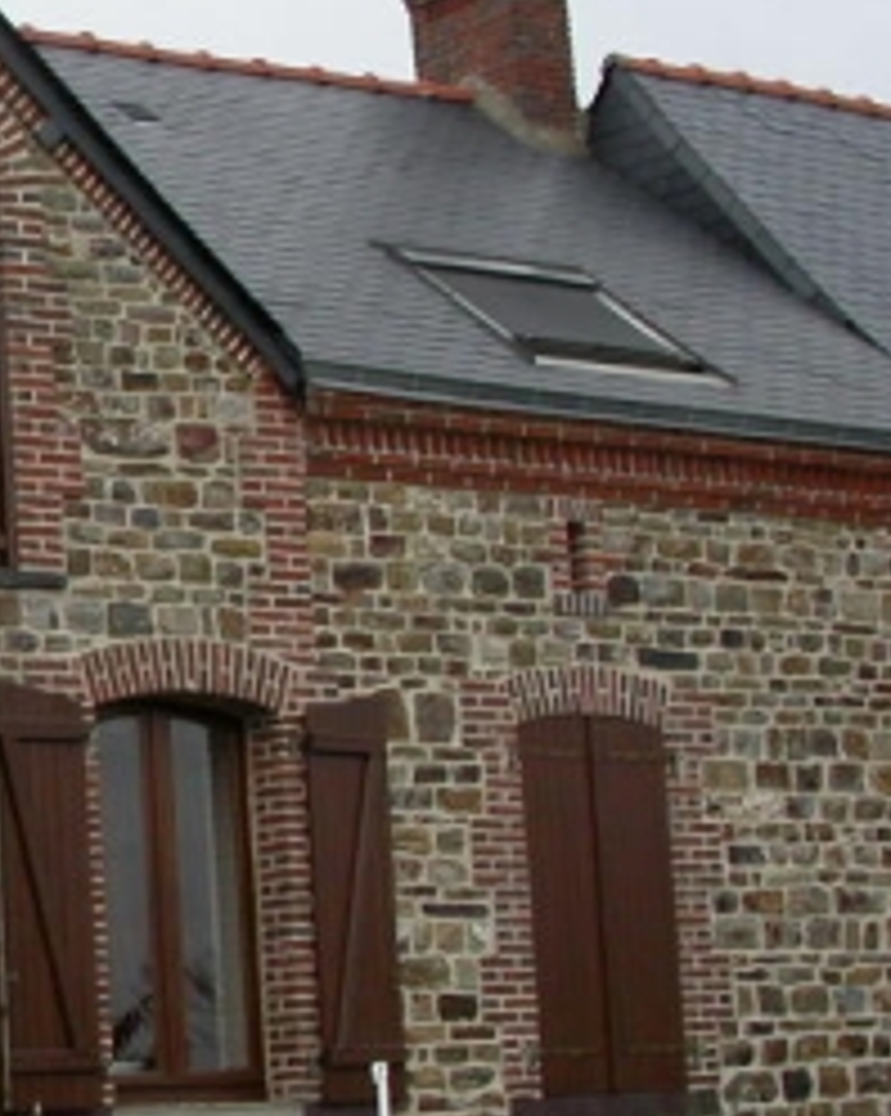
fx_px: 3366
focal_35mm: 102
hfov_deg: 14.2
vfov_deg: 18.8
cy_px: 634
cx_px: -410
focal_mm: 7.85
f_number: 4.2
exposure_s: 1/96.3
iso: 100
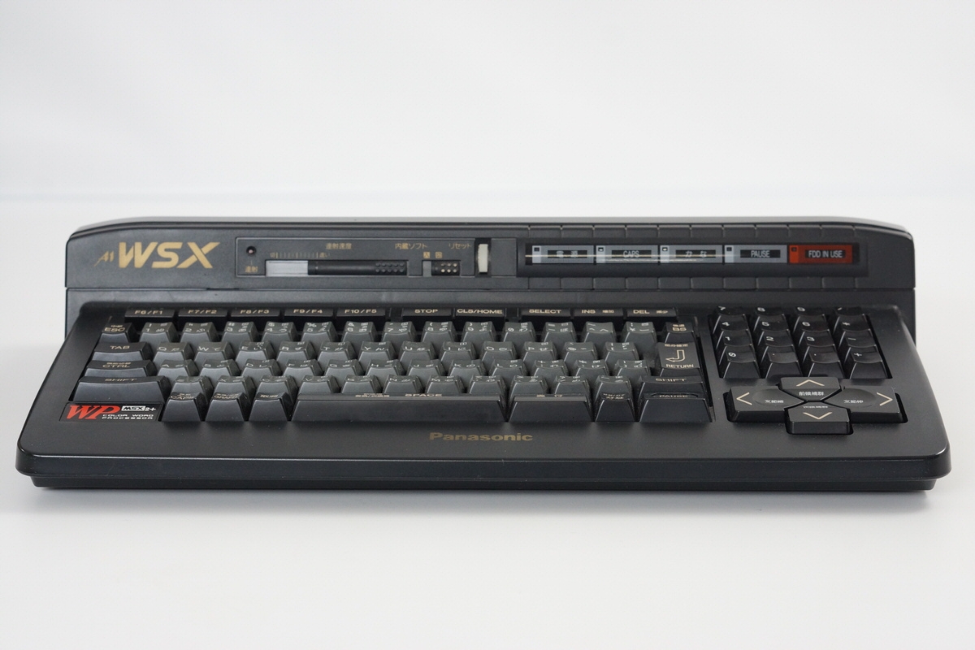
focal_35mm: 75
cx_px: 488
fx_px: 2031
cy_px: 325
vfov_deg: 18.2
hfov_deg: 27.0
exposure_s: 1/80
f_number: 6.3
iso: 800
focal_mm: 50
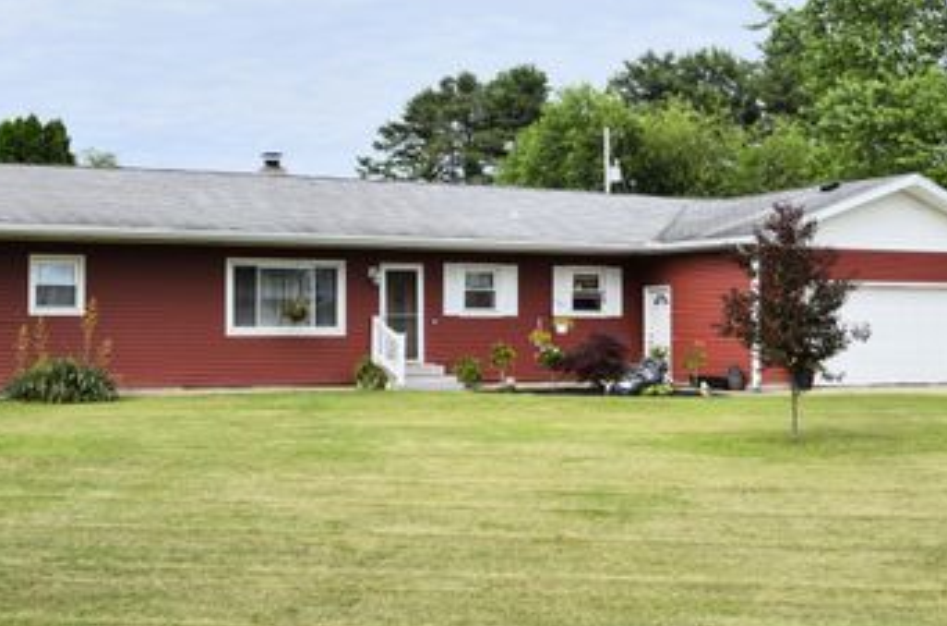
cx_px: 413
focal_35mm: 57
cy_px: 251
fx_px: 1495
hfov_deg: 35.1
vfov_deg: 23.6
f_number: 8
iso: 125
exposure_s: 1/250
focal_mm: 26
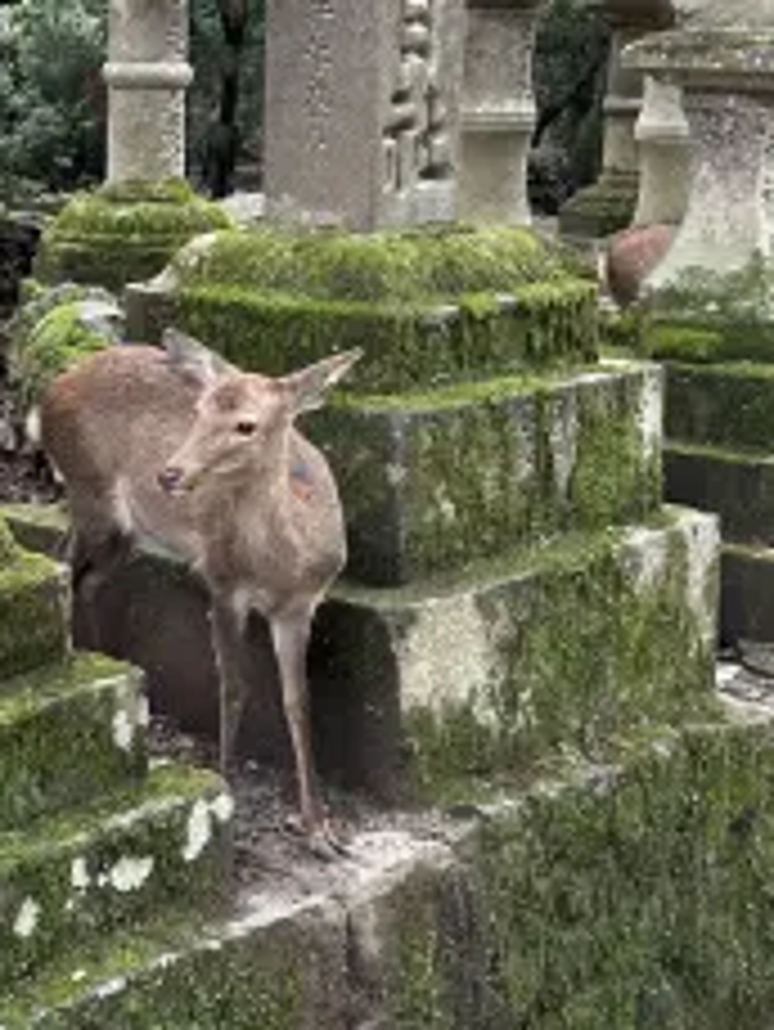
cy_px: 319
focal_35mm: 67
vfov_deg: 28.7
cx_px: 130
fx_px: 1996
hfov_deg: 21.6
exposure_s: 1/121
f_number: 1.78
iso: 160
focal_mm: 6.86
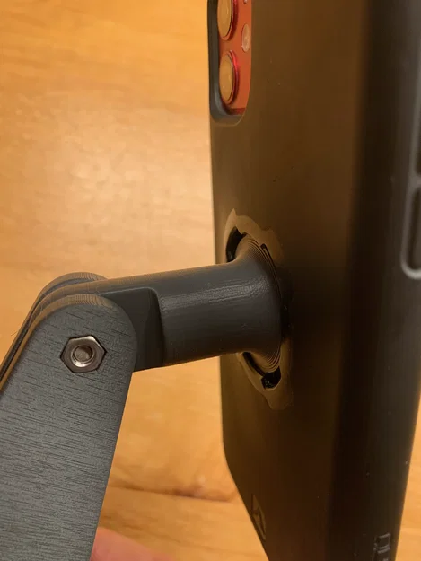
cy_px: 280
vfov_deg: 67.3
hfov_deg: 53.1
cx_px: 210
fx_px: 421
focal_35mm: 26
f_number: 1.8
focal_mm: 4.25
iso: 80
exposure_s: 1/49
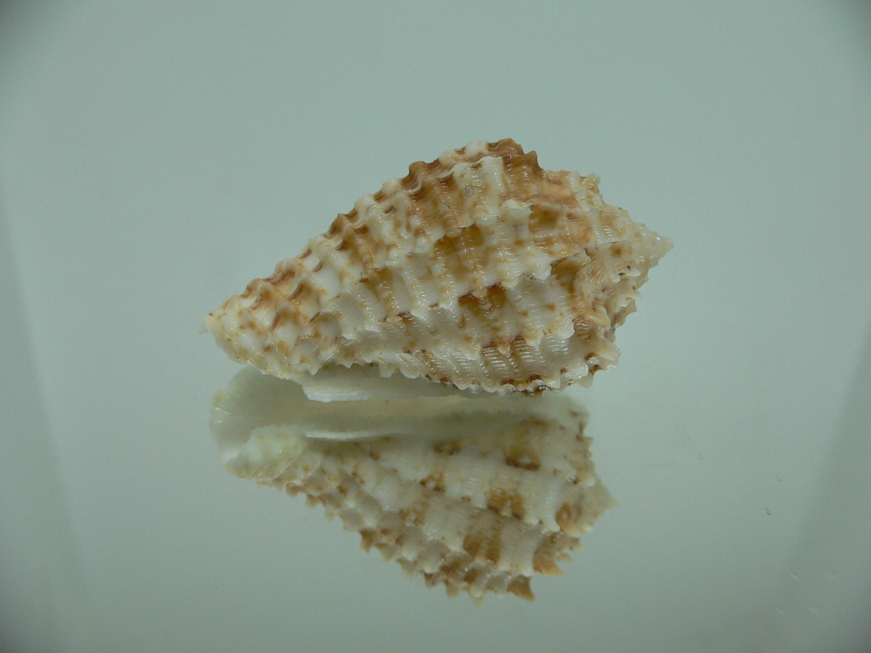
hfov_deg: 52.6
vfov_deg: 40.7
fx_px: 881
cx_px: 436
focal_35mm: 35
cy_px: 326
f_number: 2.8
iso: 100
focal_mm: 4.6
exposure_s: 1/60
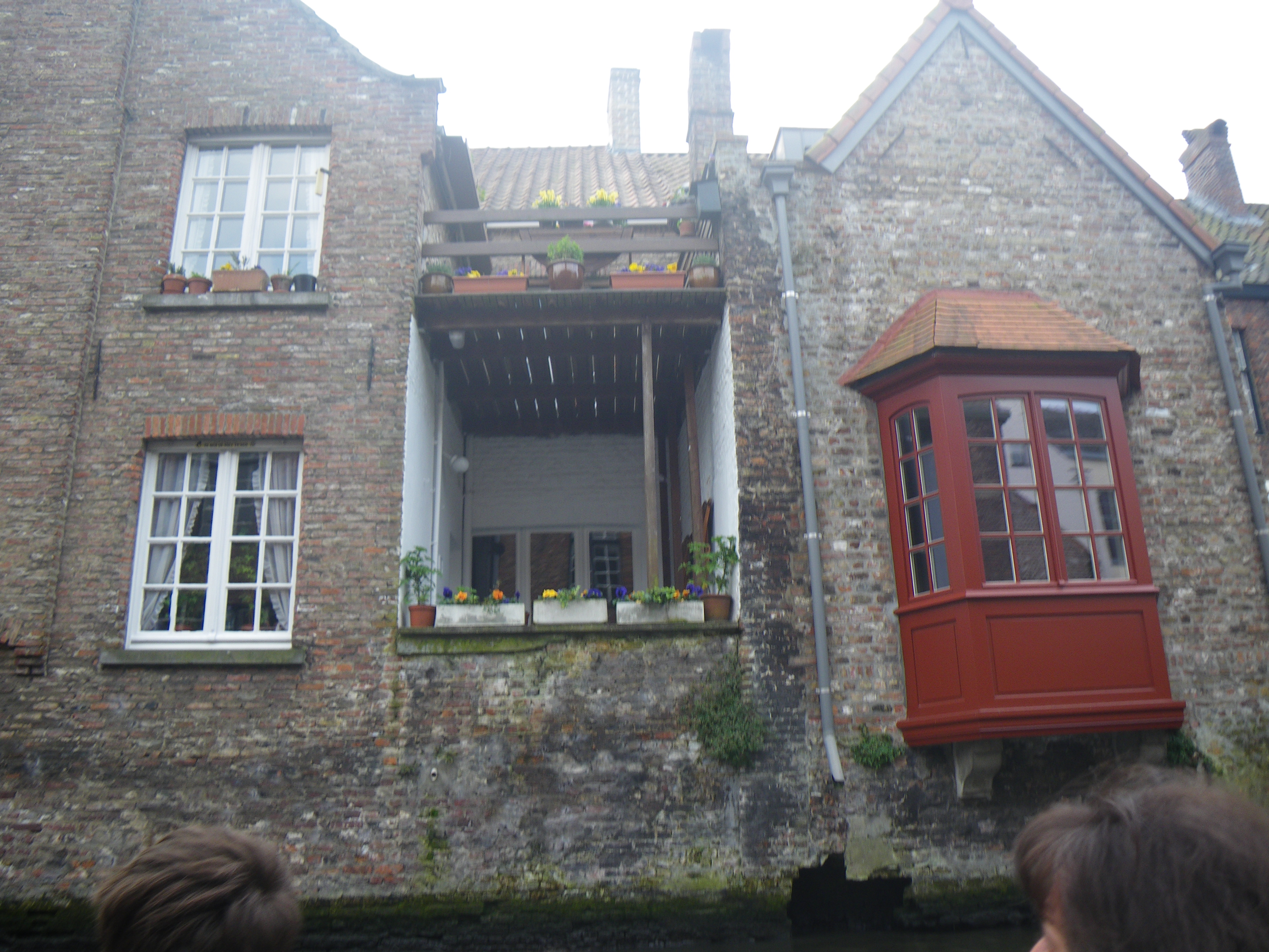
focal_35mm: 28
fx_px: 1026
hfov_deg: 63.4
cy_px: 476
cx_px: 634
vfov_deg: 49.7
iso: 50
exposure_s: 1/80
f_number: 3.5
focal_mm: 5
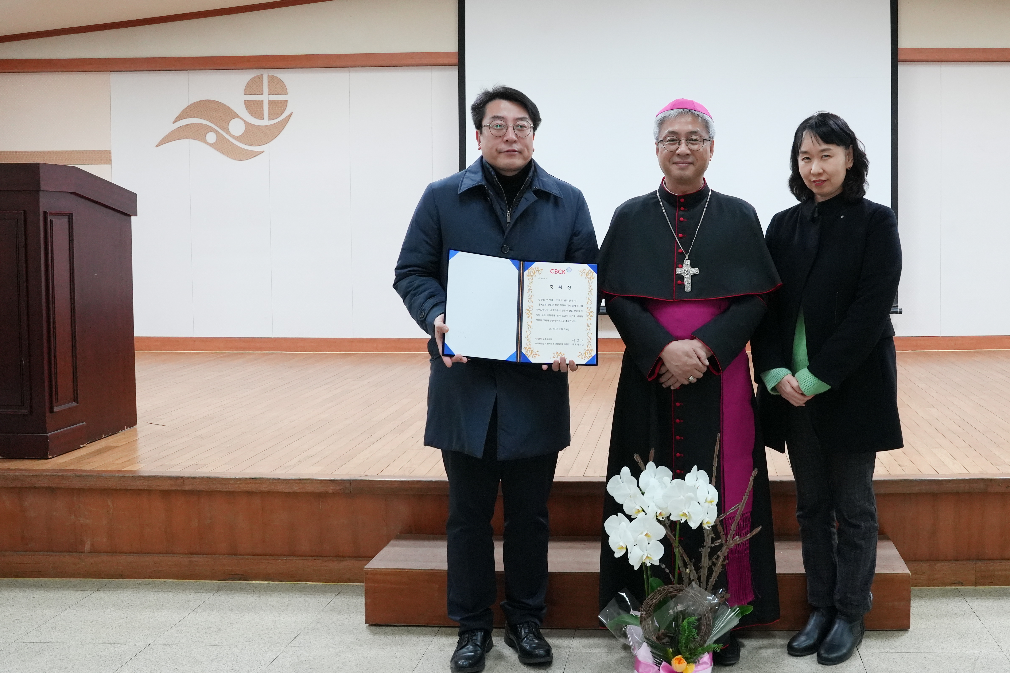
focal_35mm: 35
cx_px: 677
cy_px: 271
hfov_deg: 53.3
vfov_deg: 37.7
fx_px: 982
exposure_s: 1/80
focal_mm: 24
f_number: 8
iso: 3200
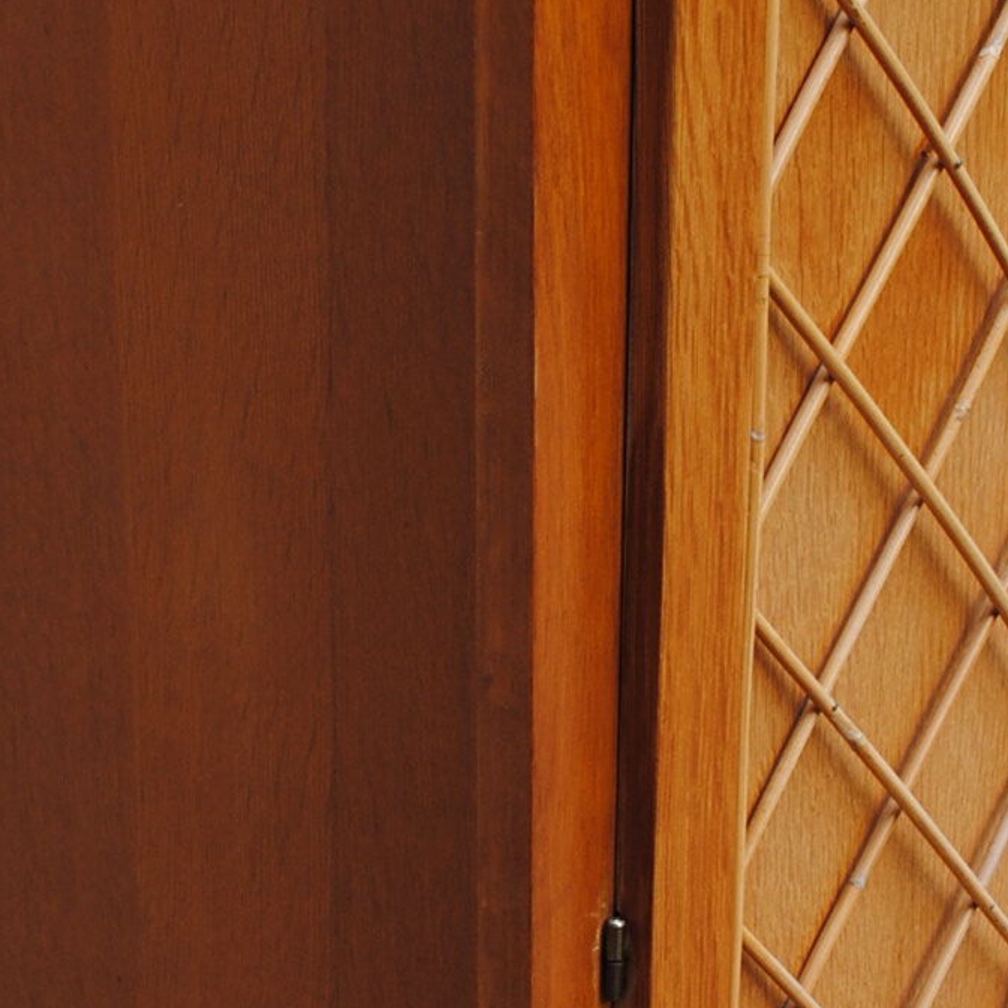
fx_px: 3624
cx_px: 352
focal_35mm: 110
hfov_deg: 15.8
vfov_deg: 15.7
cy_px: 879
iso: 100
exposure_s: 1/125
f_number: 5.6
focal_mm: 20
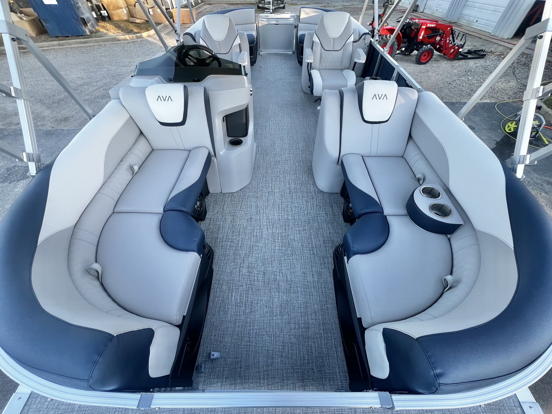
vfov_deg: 89.9
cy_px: 207
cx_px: 276
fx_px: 207
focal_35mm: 13
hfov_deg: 106.2
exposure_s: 1/99
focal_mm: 1.57
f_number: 1.8
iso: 50
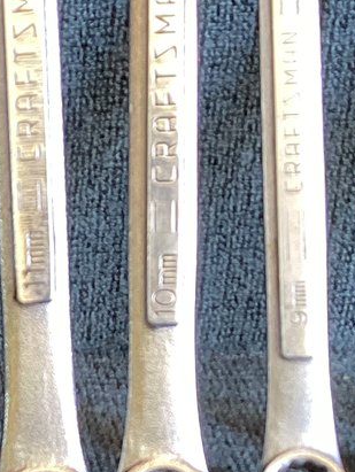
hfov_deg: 12.0
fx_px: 1556
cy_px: 429
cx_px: -269
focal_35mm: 114
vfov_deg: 17.0
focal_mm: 3.3
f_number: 2.4
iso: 100
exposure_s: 1/50
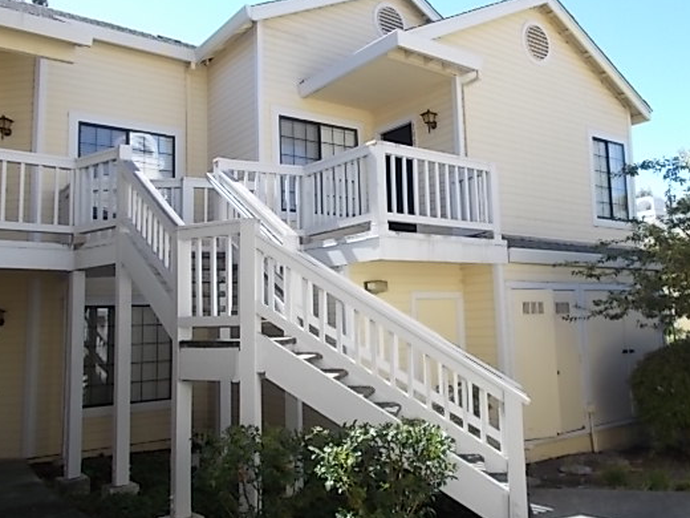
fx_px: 638
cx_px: 387
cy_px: 247
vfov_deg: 44.1
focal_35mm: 32
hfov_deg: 56.7
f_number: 3.2
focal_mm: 4.6
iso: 80
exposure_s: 1/250
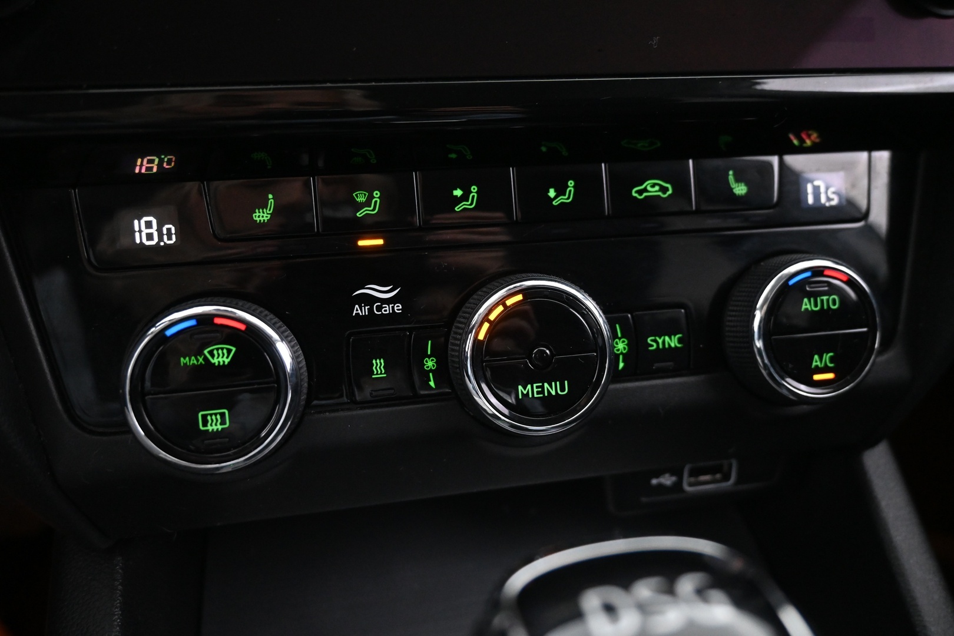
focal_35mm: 28
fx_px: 735
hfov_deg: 65.9
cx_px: 477
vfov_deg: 46.8
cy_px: 318
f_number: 3.8
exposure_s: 1/30
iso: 3600
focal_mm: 18.5
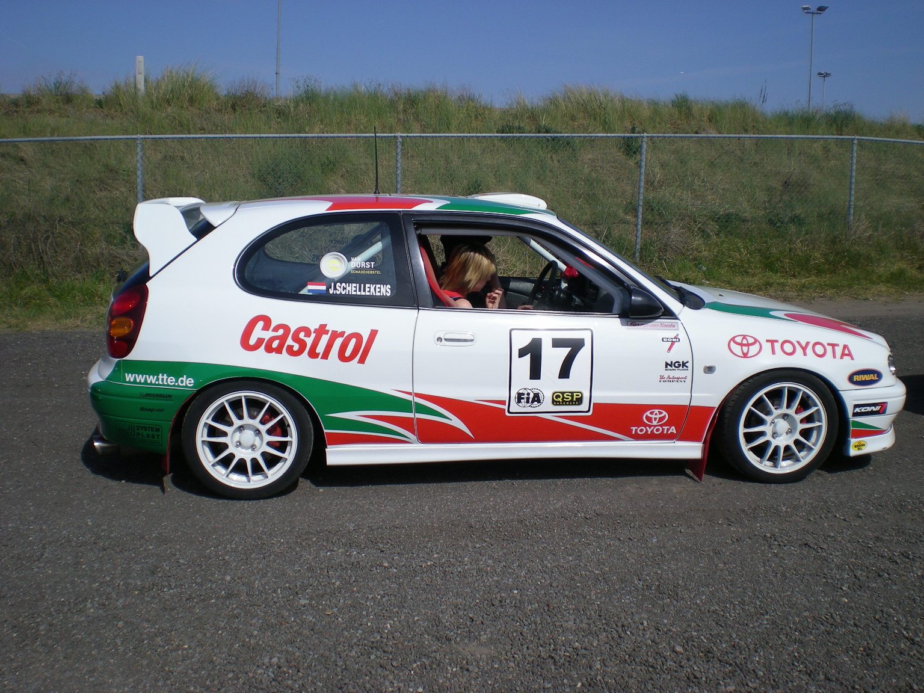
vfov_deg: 37.7
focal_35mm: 38
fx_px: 1014
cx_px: 462
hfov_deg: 49.0
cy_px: 346
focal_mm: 6.3
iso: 50
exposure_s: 1/774
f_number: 4.6
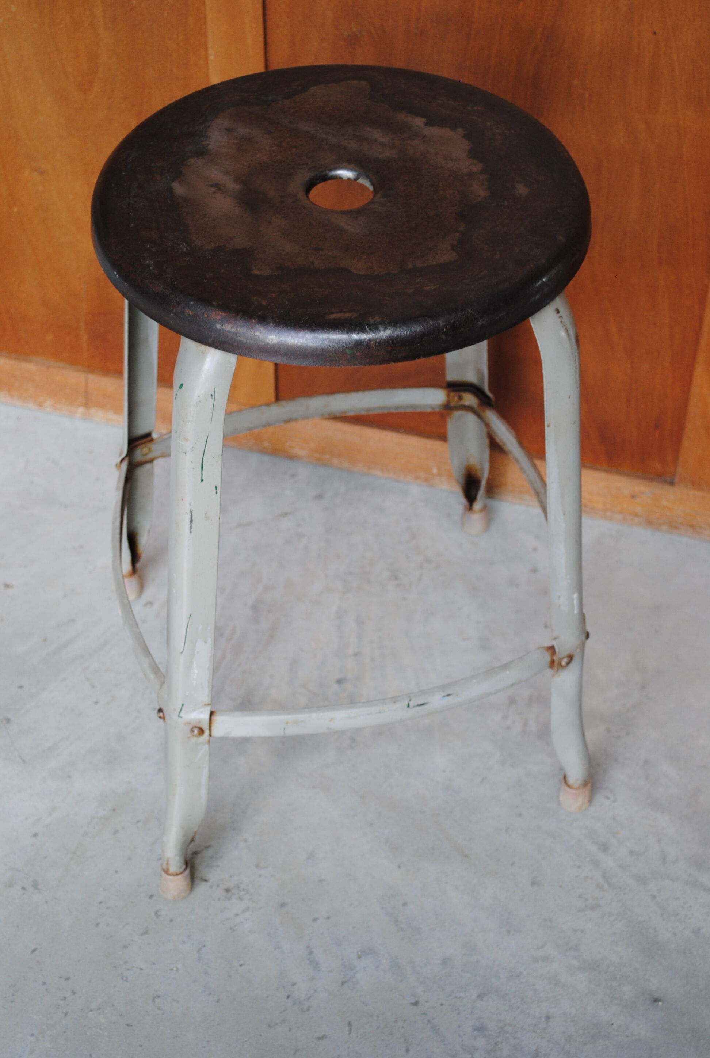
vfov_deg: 33.3
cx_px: 355
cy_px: 529
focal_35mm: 60
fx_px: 1766
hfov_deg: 22.7
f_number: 5.3
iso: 200
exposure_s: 1/50
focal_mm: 40
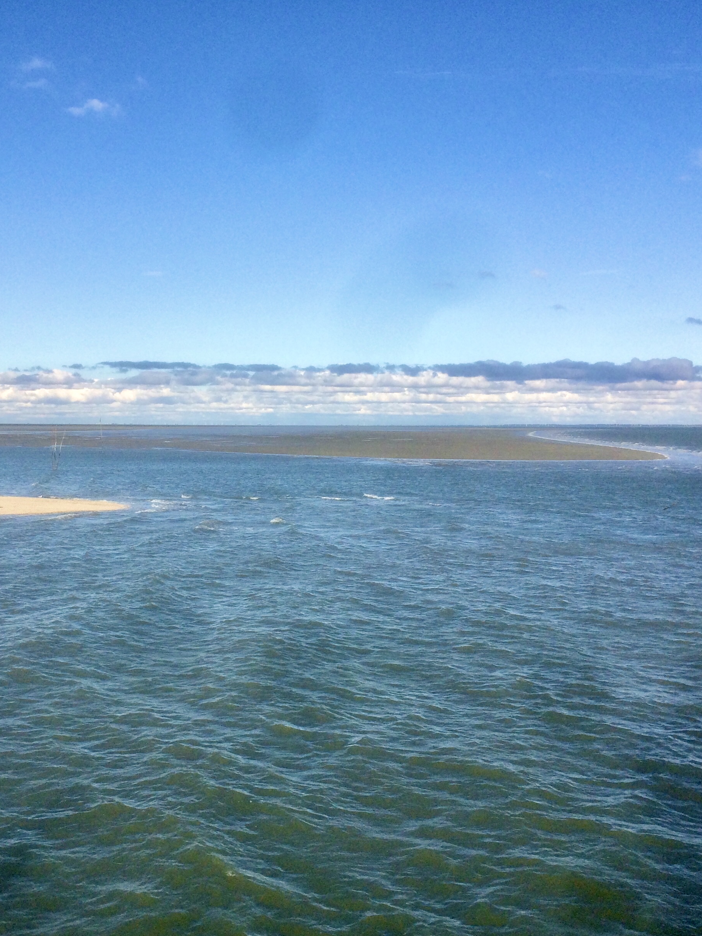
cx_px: 282
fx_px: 1055
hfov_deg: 36.7
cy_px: 470
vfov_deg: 47.9
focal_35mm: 39
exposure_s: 1/2283
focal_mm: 4.15
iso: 32
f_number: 2.2
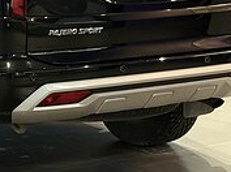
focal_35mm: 149
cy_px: 7
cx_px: -3
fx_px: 992
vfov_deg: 9.9
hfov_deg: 13.1
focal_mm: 6.76
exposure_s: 1/33
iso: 400
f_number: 1.78
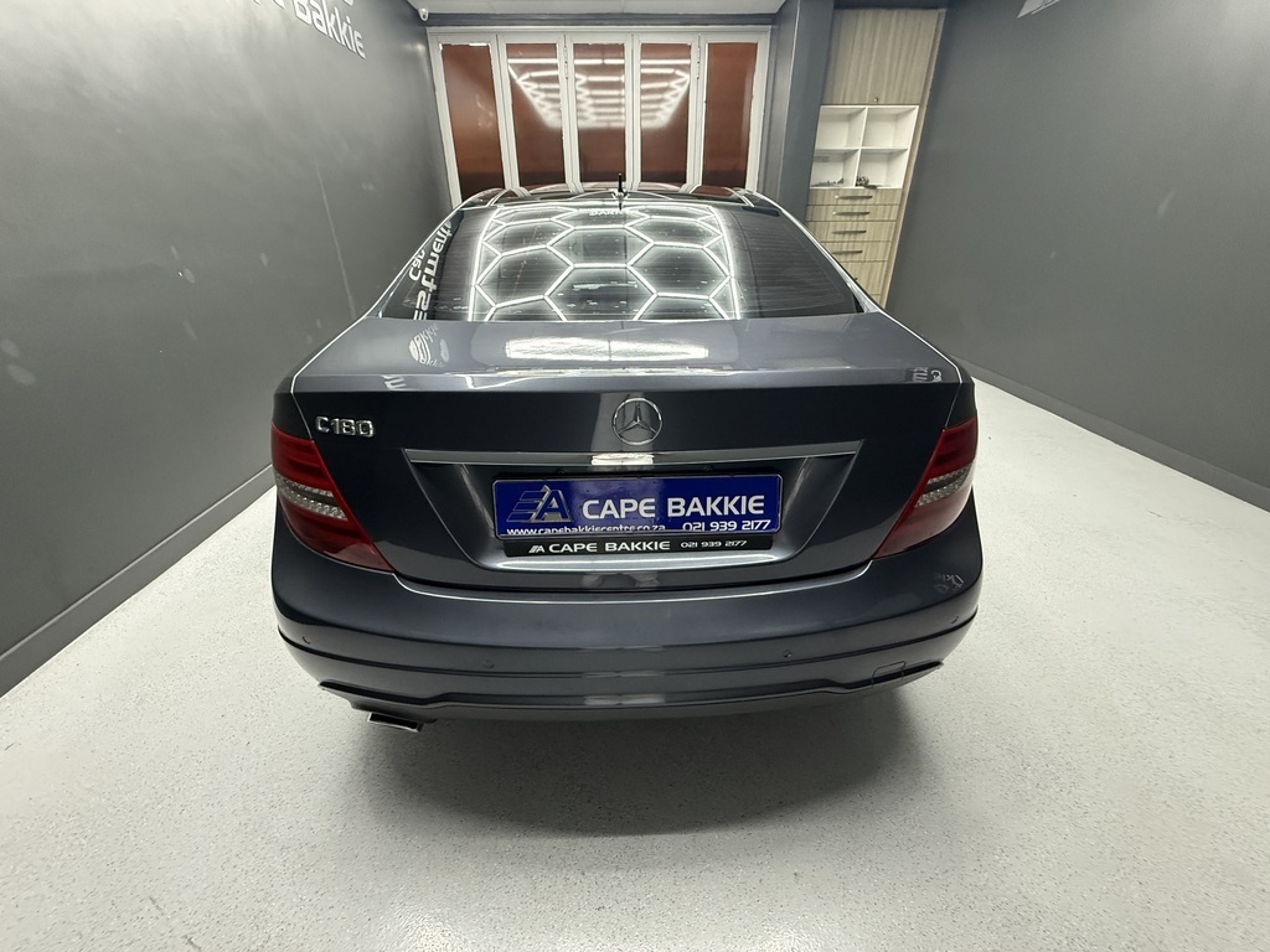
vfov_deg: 85.7
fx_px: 514
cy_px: 476
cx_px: 635
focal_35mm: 14
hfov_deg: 102.1
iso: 640
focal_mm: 2.22
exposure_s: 1/100
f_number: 2.2
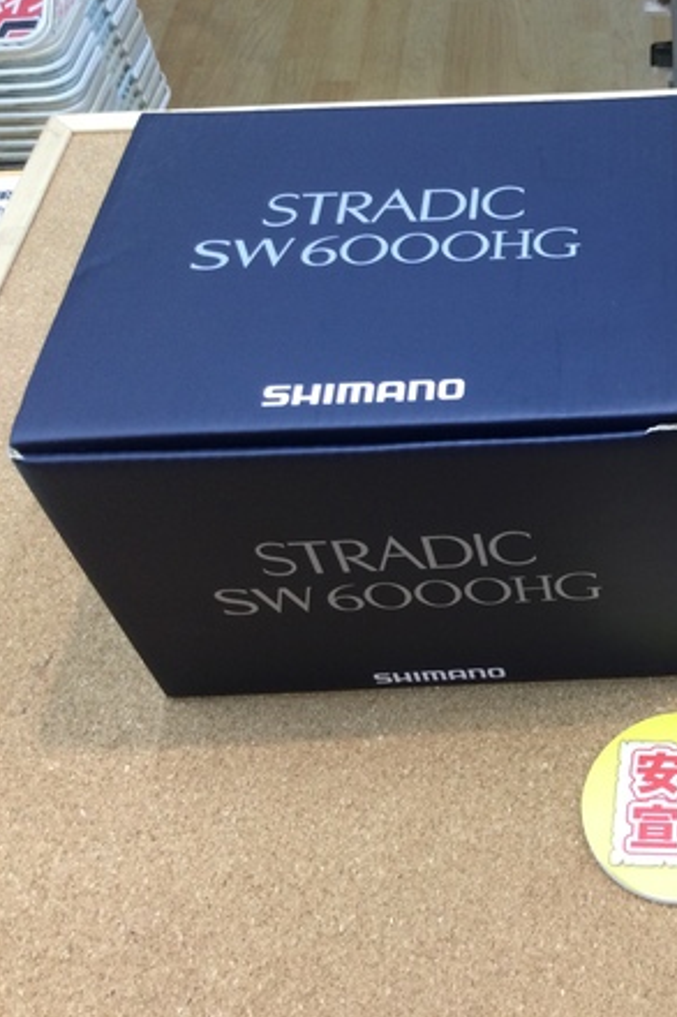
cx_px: 686
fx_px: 1242
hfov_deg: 28.5
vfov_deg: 44.5
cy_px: 504
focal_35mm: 44
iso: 64
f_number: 2.4
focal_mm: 3.3
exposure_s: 1/30
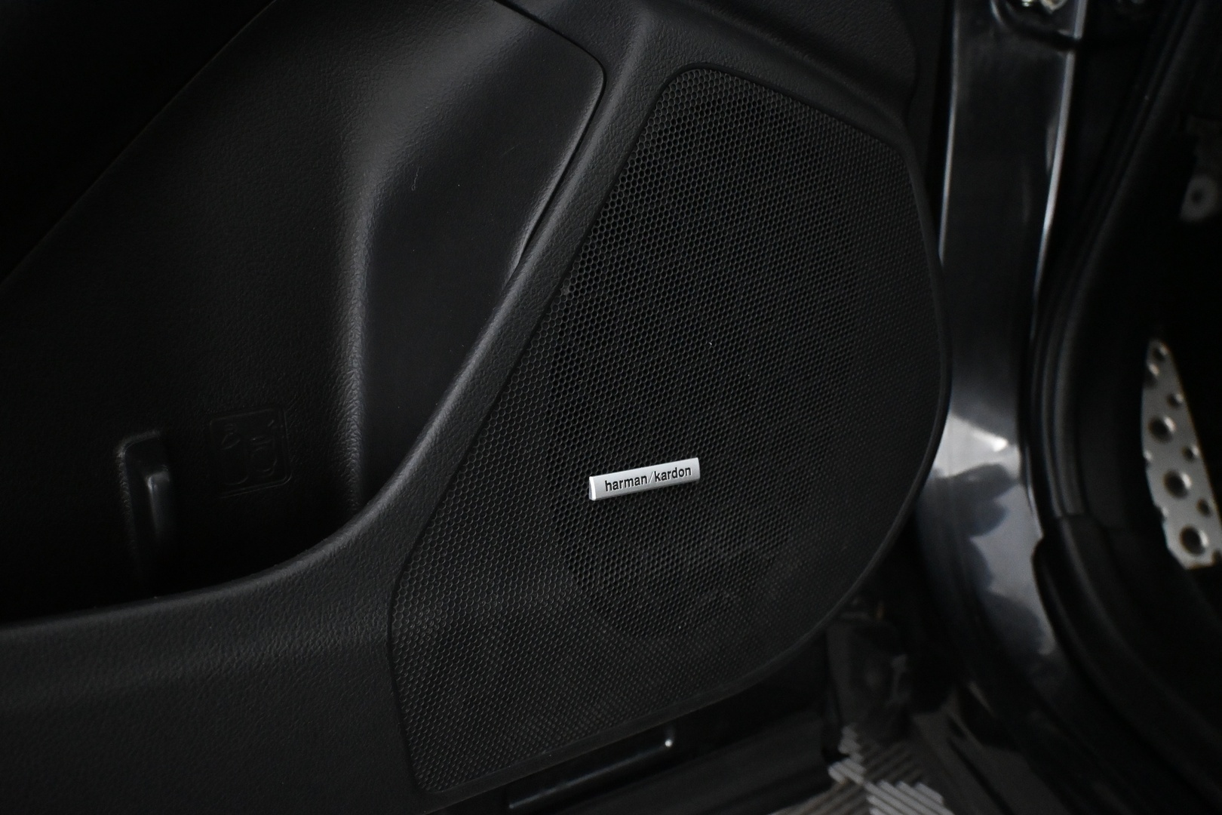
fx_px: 1146
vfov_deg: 39.1
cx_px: 611
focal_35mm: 34
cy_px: 408
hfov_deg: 56.1
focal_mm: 22.5
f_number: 4
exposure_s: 1/60
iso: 6400
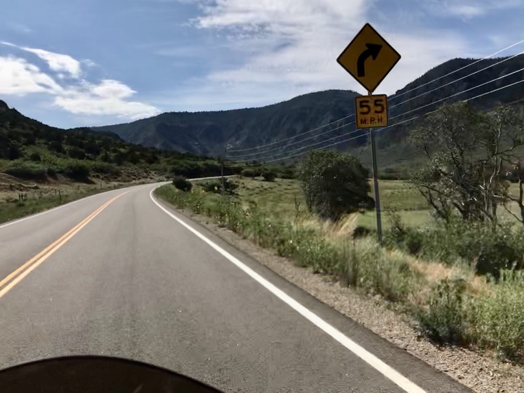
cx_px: 262
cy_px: 196
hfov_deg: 63.4
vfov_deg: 49.7
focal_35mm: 28
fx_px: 424
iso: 20
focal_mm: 3.99
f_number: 1.8
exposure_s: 1/1312
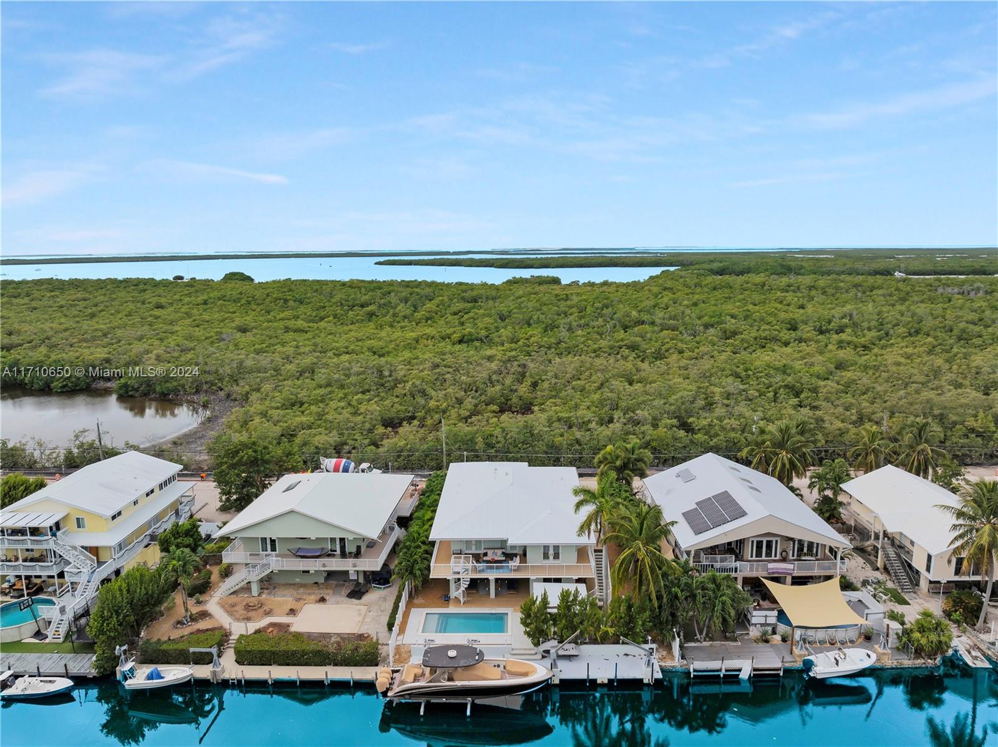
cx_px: 499
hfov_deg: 71.6
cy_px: 374
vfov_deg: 56.7
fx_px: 691
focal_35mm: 24
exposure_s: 1/30
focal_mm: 12.29
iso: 100
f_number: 5.6
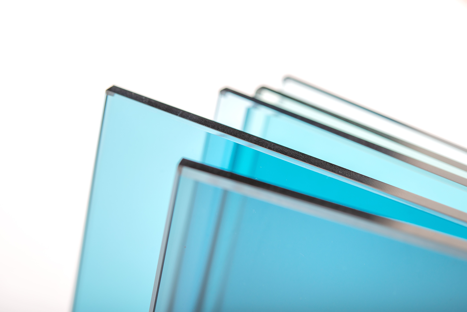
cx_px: 234
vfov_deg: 22.6
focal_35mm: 60
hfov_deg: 33.4
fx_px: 779
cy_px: 156
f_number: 5.6
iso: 100
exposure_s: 1/250
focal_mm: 60
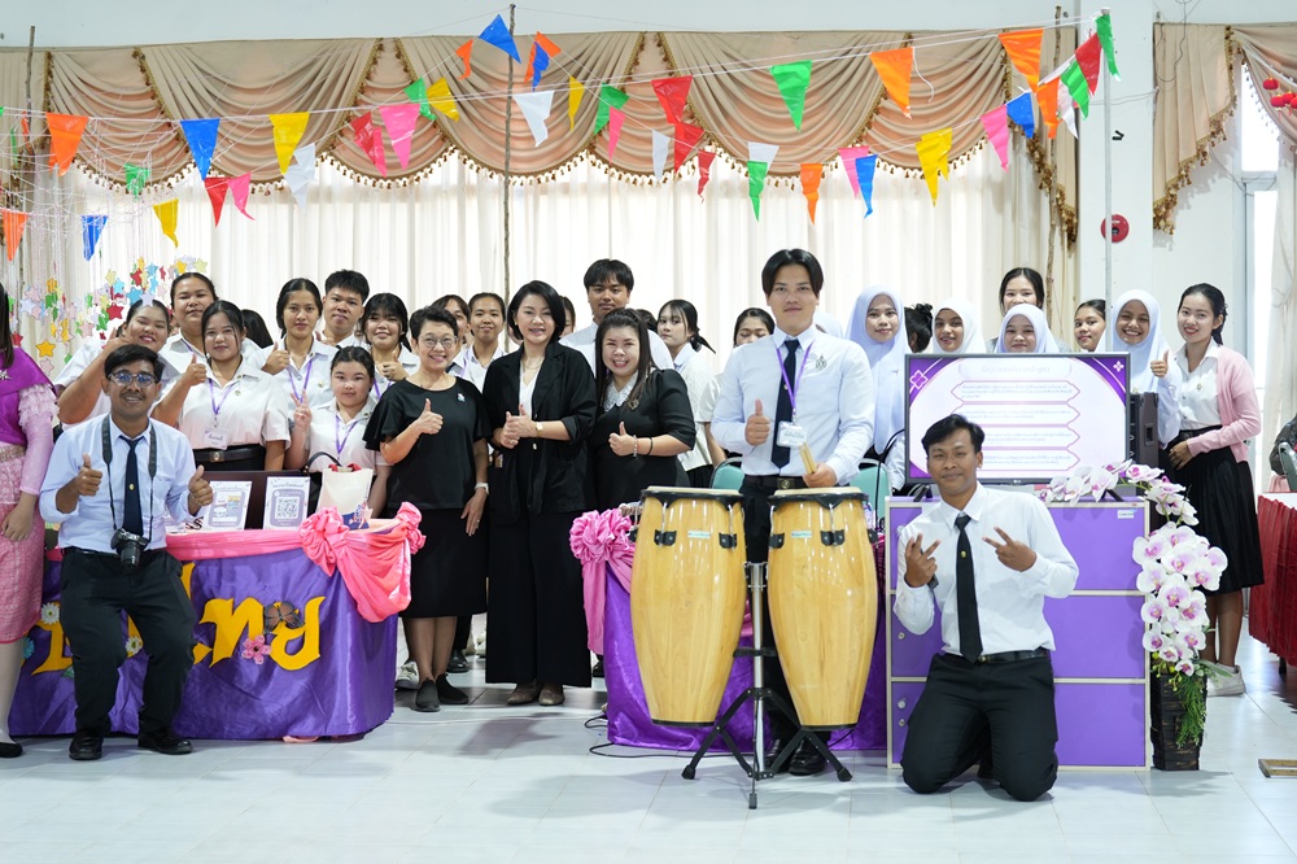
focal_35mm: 70
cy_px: 432
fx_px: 2521
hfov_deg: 28.9
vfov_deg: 19.4
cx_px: 648
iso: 500
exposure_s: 1/80
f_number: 2.8
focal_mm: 70
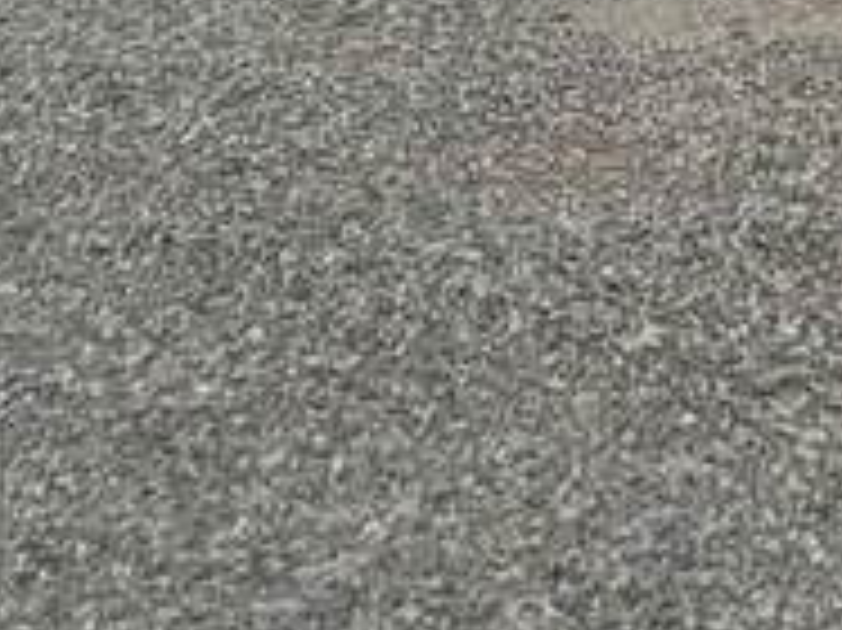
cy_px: -576
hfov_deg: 9.7
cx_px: 2283
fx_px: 4157
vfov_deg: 8.3
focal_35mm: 171
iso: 20
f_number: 1.8
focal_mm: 7
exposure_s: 1/612
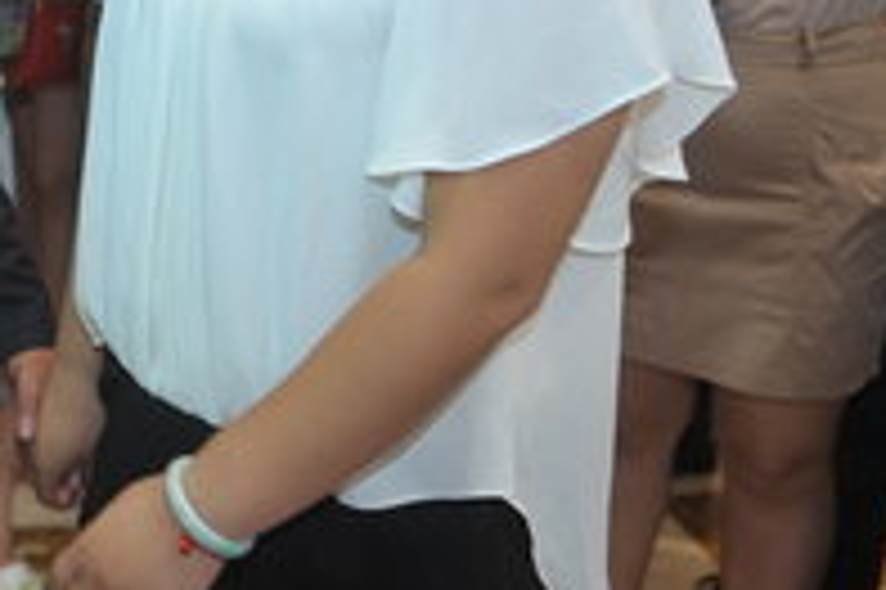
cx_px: -198
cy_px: -263
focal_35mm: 73
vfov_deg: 17.1
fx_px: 1795
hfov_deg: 24.8
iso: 320
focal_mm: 24
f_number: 2.8
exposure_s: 1/60
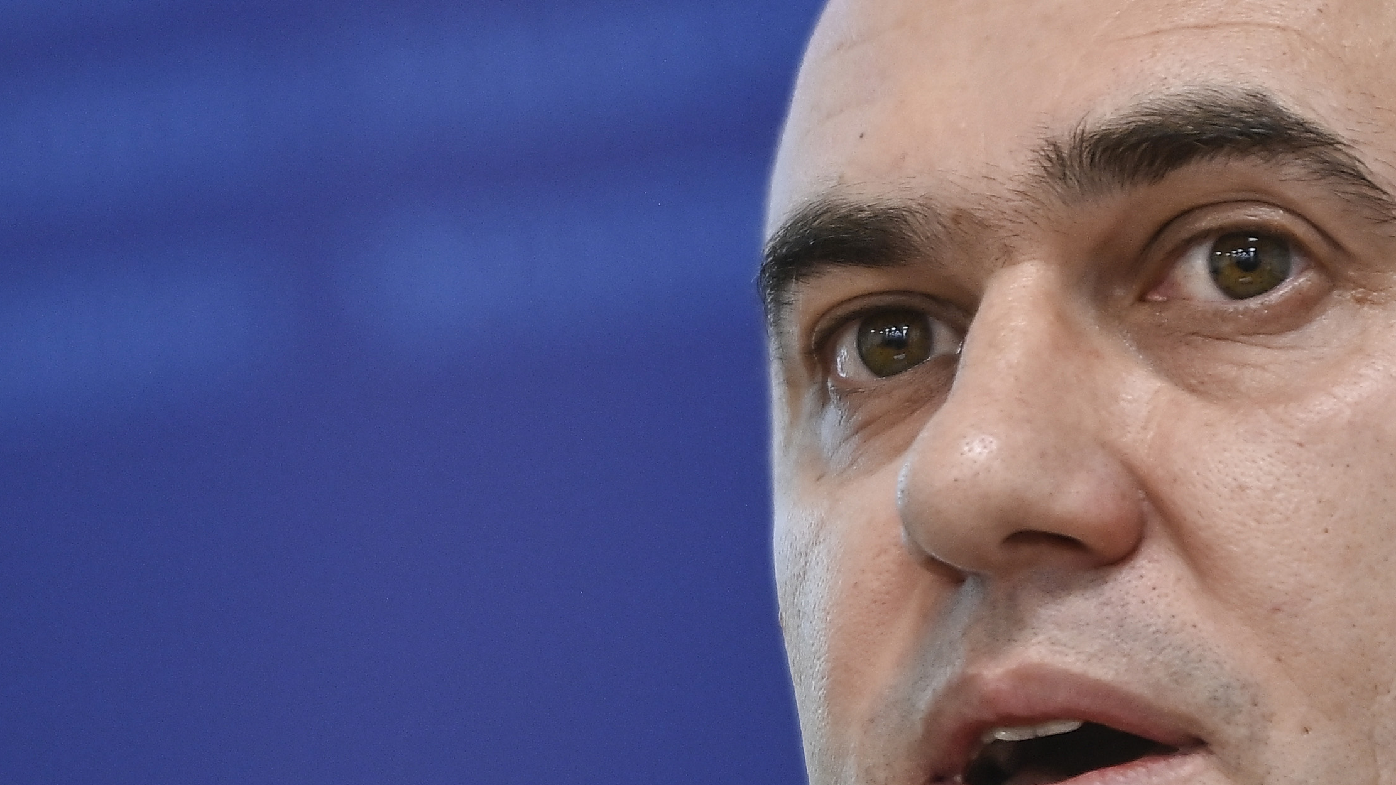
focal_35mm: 525
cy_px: 598
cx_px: 399
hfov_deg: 4.1
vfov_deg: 2.3
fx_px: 19434
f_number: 2.8
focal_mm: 200
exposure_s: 1/200
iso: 1250
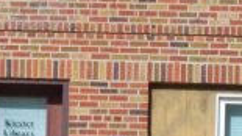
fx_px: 1898
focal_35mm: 296
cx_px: 31
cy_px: 84
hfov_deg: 7.3
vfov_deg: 4.1
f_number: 11.2
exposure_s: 1/250
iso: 100
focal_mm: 9.7
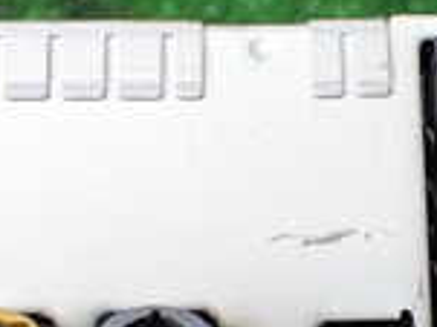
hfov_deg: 16.4
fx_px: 1501
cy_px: 171
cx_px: 353
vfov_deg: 12.4
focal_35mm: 119
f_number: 2.3
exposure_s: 1/125
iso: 160
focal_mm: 5.4
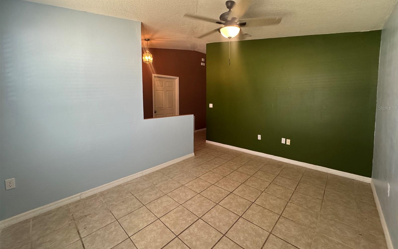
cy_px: 108
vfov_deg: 74.4
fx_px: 163
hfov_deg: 101.5
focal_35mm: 15
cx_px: 201
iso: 320
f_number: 2.2
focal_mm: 2.22
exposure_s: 1/81
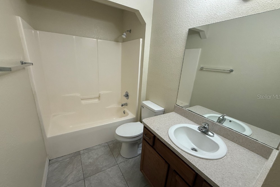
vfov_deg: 77.3
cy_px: 96
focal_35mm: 15
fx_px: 117
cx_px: 139
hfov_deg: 100.4
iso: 250
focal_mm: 2.22
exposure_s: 1/120
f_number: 2.2
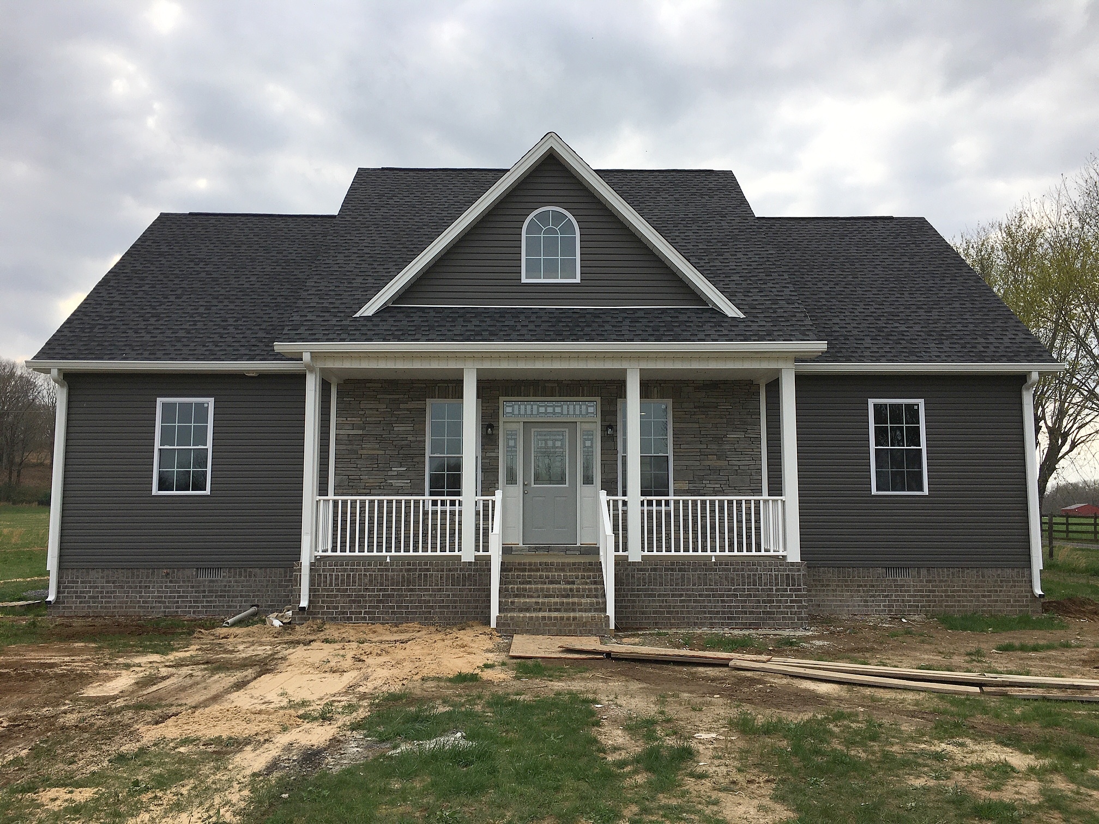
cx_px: 550
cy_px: 412
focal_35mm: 29
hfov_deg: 61.7
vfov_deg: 48.2
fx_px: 921
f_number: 2.2
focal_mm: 4.15
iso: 25
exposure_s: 1/845
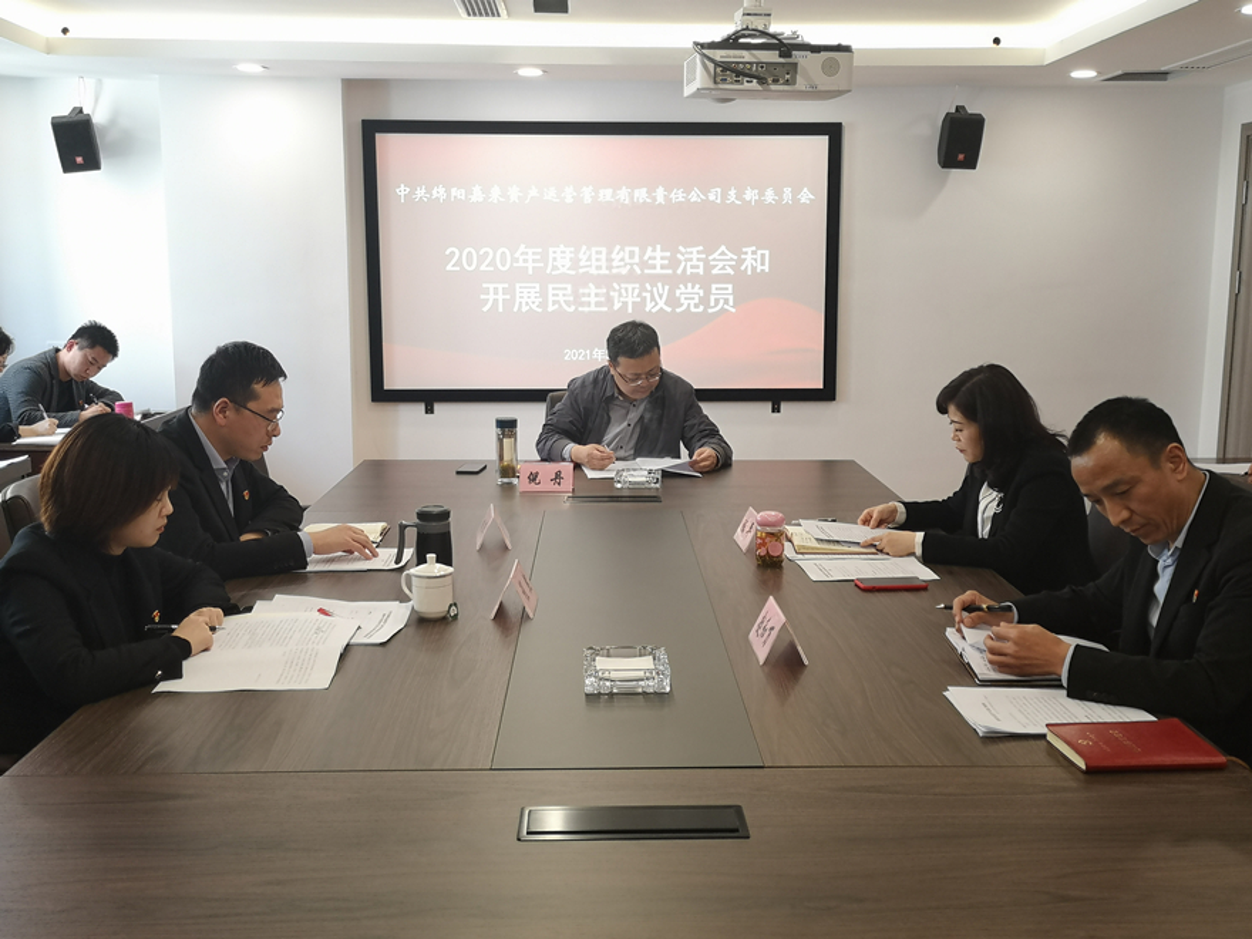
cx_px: 626
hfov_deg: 52.6
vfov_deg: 40.7
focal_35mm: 35
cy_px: 470
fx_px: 1266
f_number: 1.8
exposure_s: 1/50
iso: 64
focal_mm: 3.95
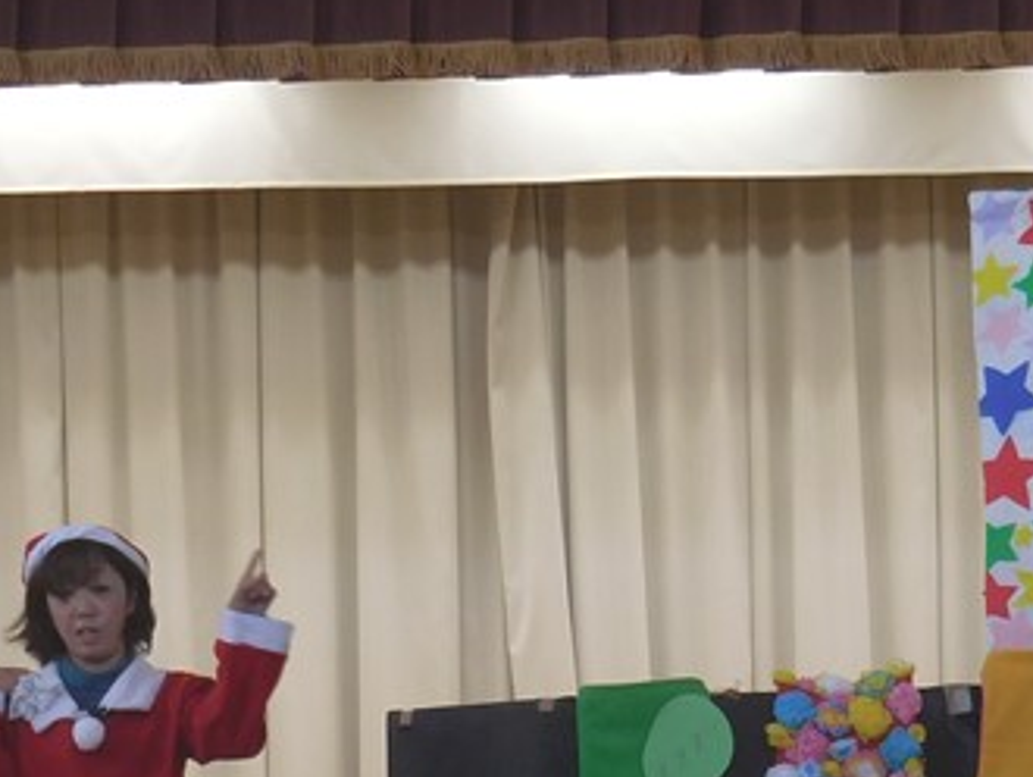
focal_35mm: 173
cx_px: 660
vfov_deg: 8.6
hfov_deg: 11.4
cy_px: 614
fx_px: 5166
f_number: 4.7
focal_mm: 12.6
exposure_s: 1/40
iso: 125
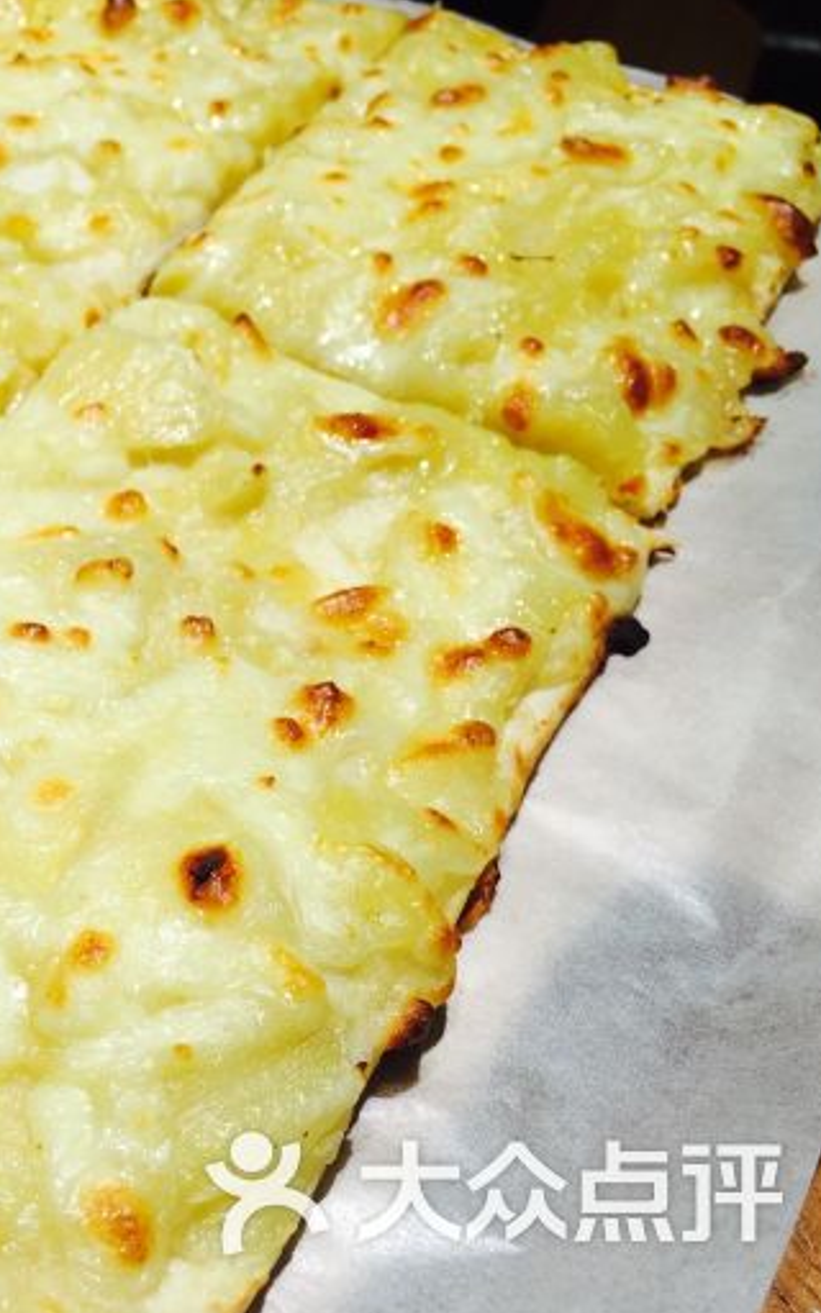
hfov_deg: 28.2
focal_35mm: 42
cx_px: -49
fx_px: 1504
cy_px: 653
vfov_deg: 47.2
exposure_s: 1/50
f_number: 2.2
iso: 25
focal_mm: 4.15
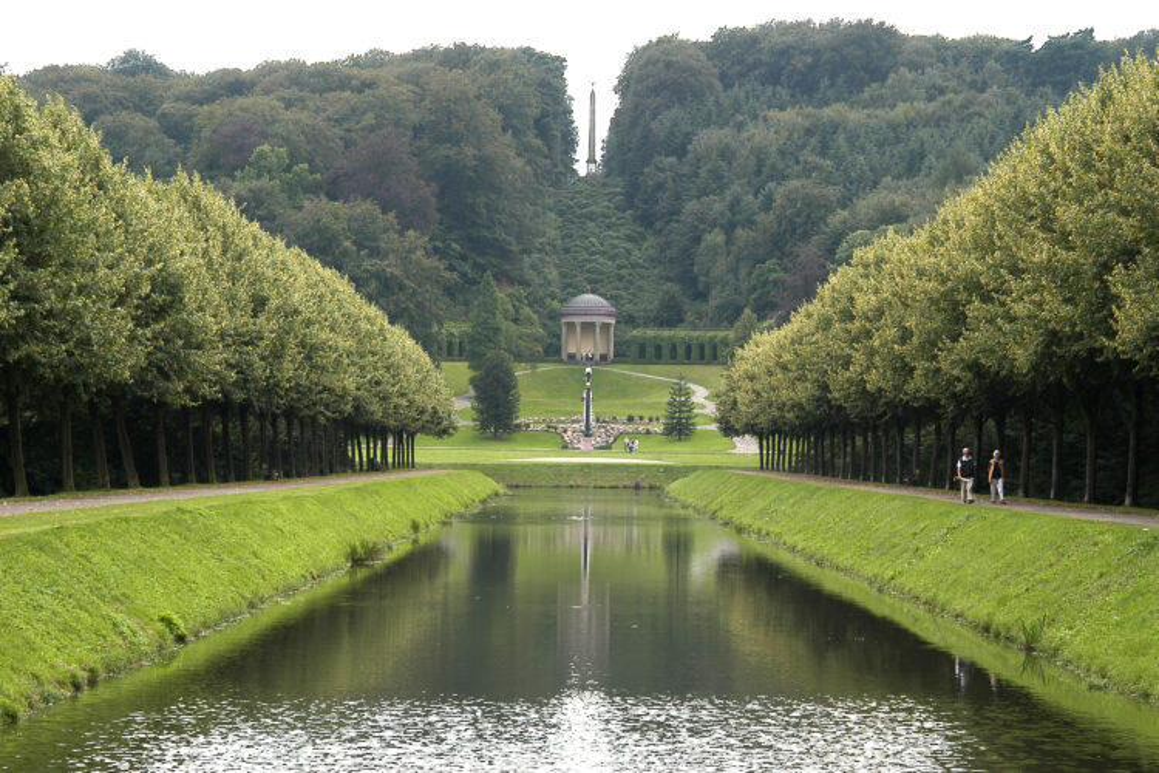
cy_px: 386
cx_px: 580
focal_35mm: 90
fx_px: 2897
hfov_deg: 22.6
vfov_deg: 15.2
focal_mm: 60
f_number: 6.3
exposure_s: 1/320
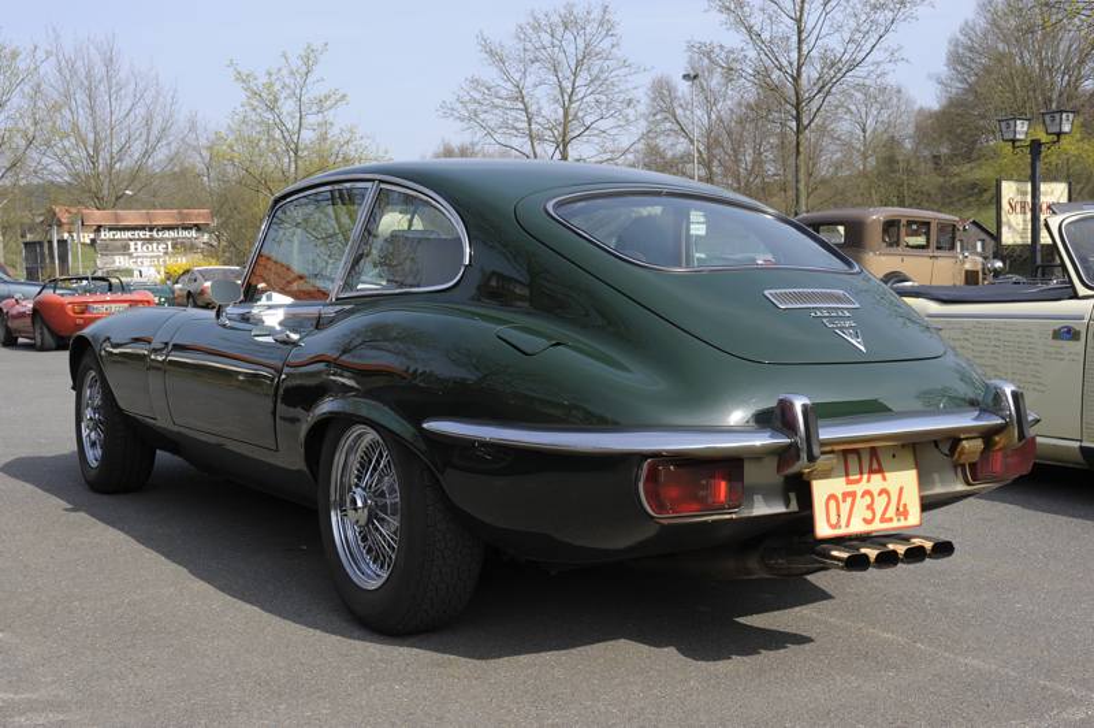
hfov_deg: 46.4
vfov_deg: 31.8
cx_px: 547
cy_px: 364
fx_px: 1275
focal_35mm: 42
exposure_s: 1/100
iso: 200
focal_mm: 42
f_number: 14
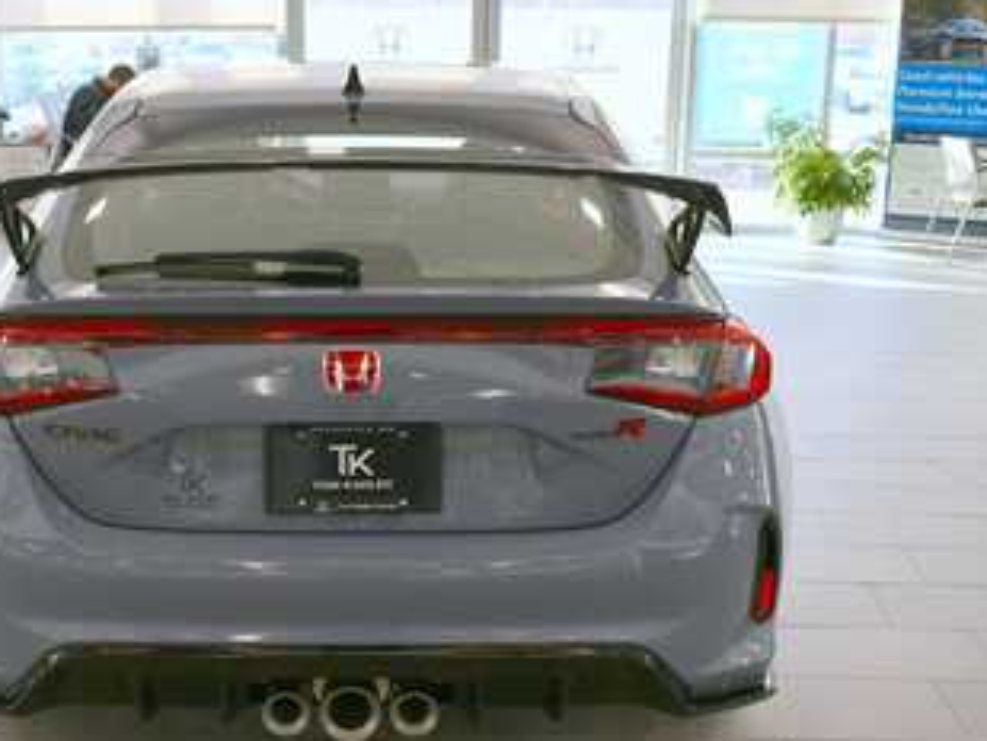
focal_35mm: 41
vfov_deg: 35.1
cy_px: 418
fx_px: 1169
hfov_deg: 45.3
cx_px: 364
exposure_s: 1/250
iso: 400
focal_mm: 22
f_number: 5
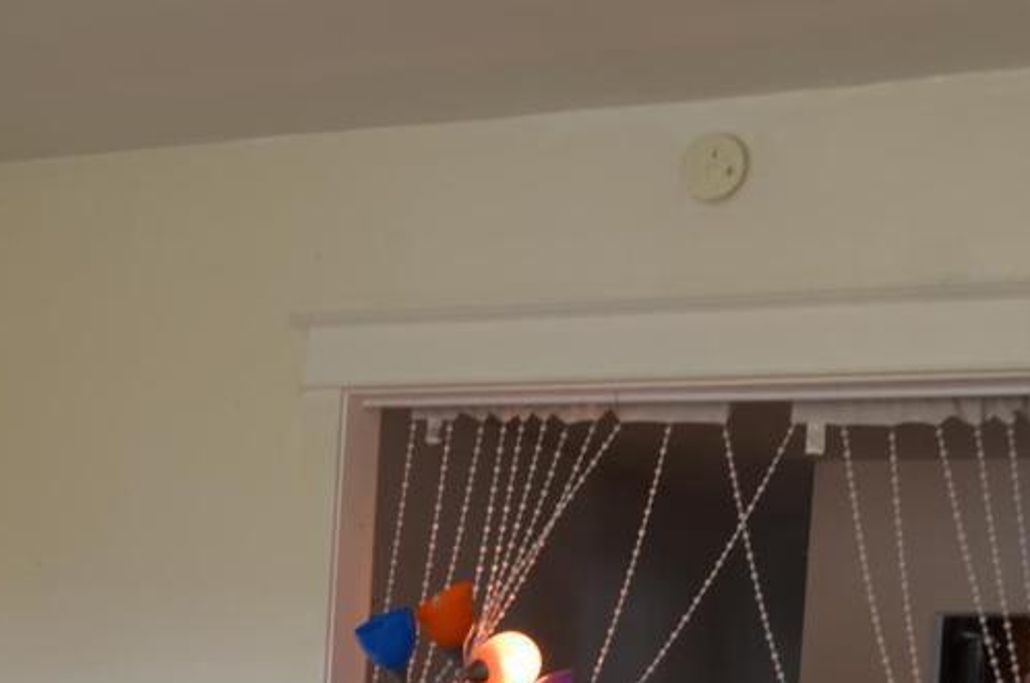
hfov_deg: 25.9
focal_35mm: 78
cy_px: 854
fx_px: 2227
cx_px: 339
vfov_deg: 16.6
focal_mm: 18
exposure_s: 1/15
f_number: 4.8
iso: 200
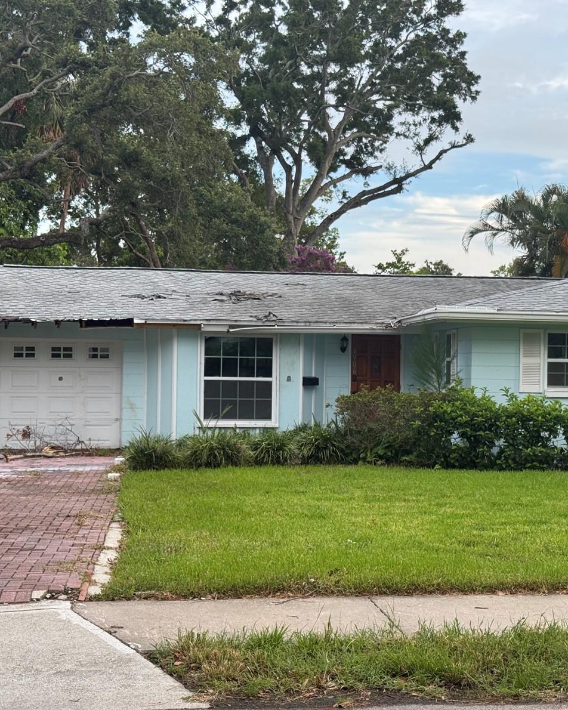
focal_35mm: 63
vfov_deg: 30.0
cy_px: 354
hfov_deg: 24.1
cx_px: 385
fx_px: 1324
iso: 64
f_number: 1.78
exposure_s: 1/499
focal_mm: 6.76
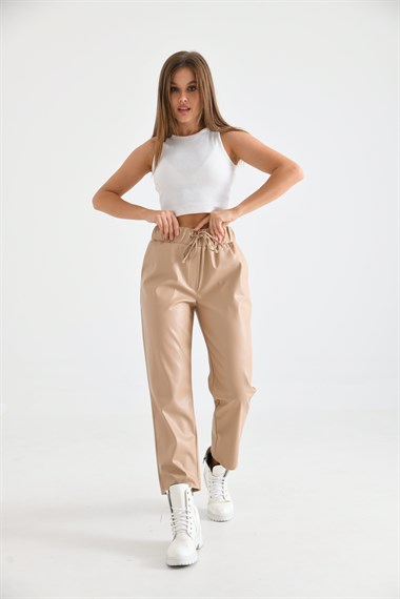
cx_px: 200
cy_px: 300
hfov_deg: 24.6
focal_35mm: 55
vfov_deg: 36.2
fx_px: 917
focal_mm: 55
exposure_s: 1/125
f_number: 5.6
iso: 100
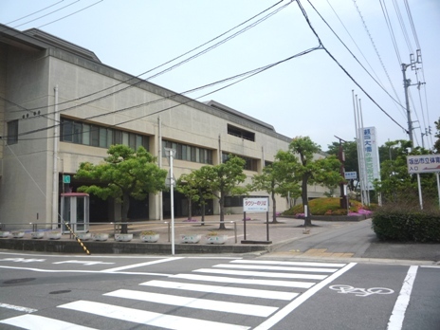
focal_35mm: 30
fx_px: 381
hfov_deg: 60.0
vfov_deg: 46.8
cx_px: 220
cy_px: 165
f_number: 5.6
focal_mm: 5.2
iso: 100
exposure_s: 1/640
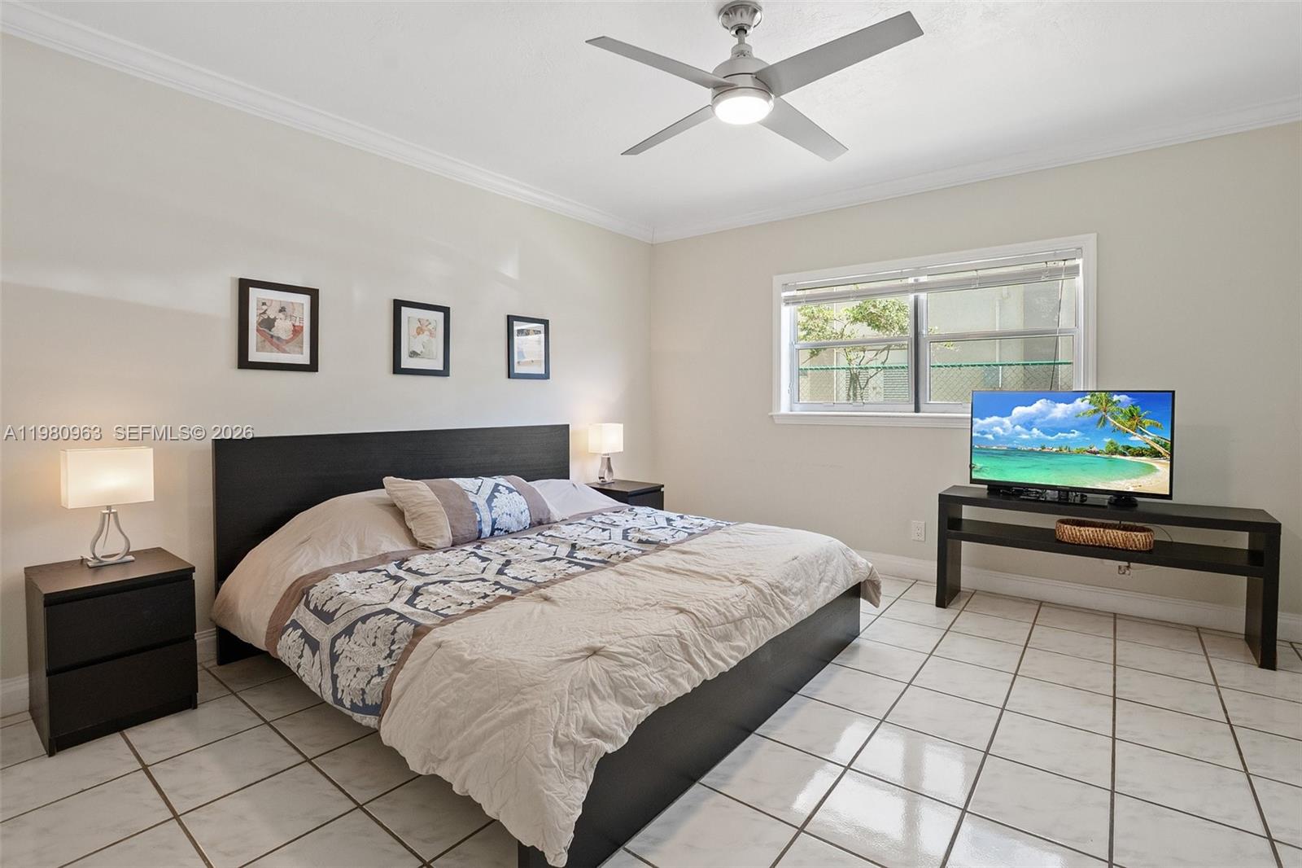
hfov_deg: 100.4
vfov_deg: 77.3
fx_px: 542
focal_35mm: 15
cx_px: 651
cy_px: 434
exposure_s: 1/15
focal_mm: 10
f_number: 8
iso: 720
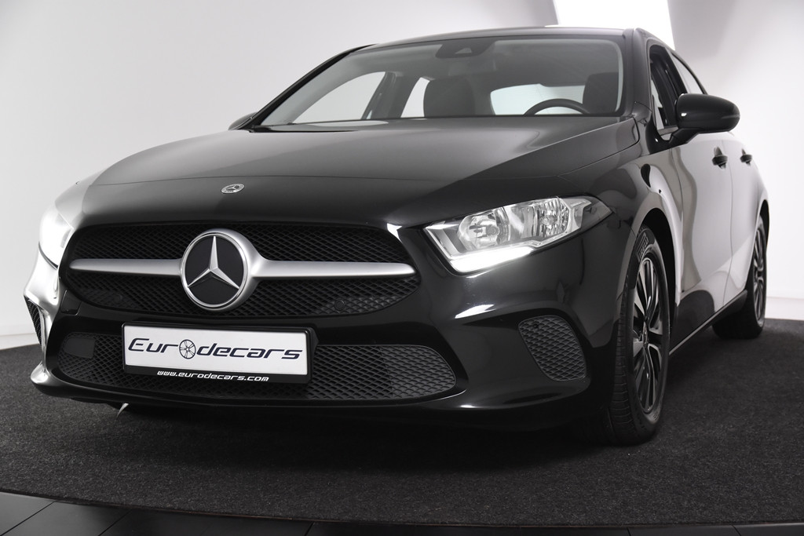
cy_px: 268
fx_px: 1273
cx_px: 402
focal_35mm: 57
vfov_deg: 23.8
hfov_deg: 35.0
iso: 1600
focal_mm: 38
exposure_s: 1/100
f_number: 5
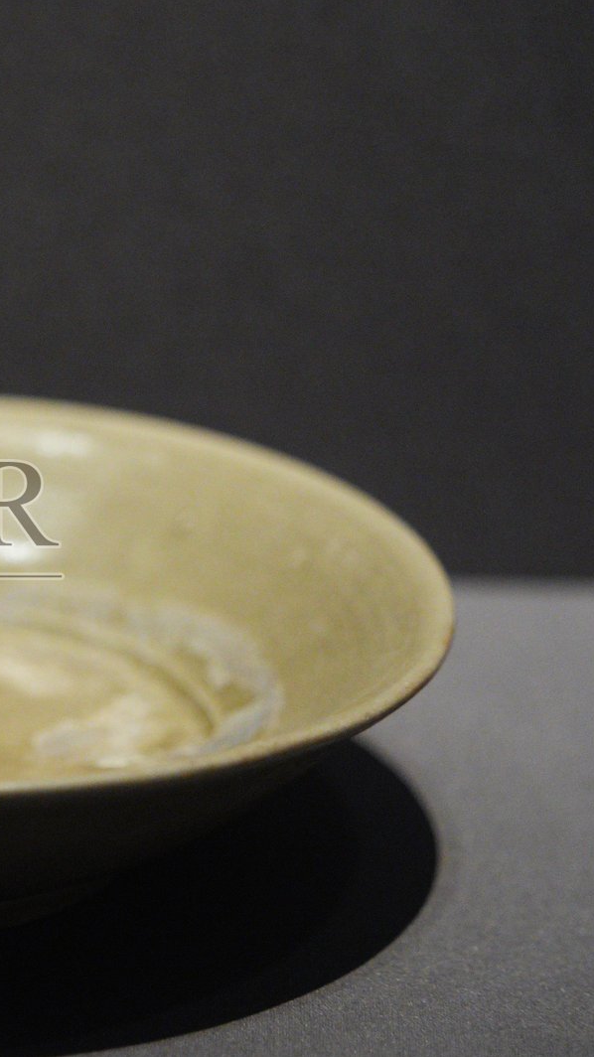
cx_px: -103
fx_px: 5520
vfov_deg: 10.9
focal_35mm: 197
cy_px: 528
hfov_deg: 6.1
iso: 10000
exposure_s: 1/125
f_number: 5
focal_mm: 125
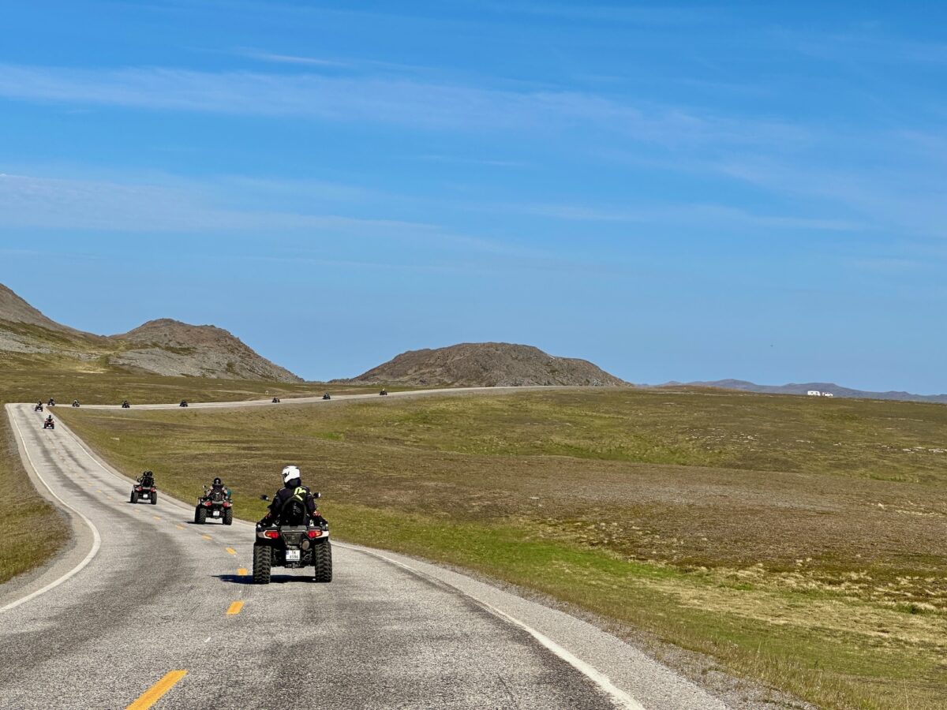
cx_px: 474
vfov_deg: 19.1
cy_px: 355
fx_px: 2107
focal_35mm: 77
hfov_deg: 25.3
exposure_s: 1/1277
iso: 32
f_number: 2.8
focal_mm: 9
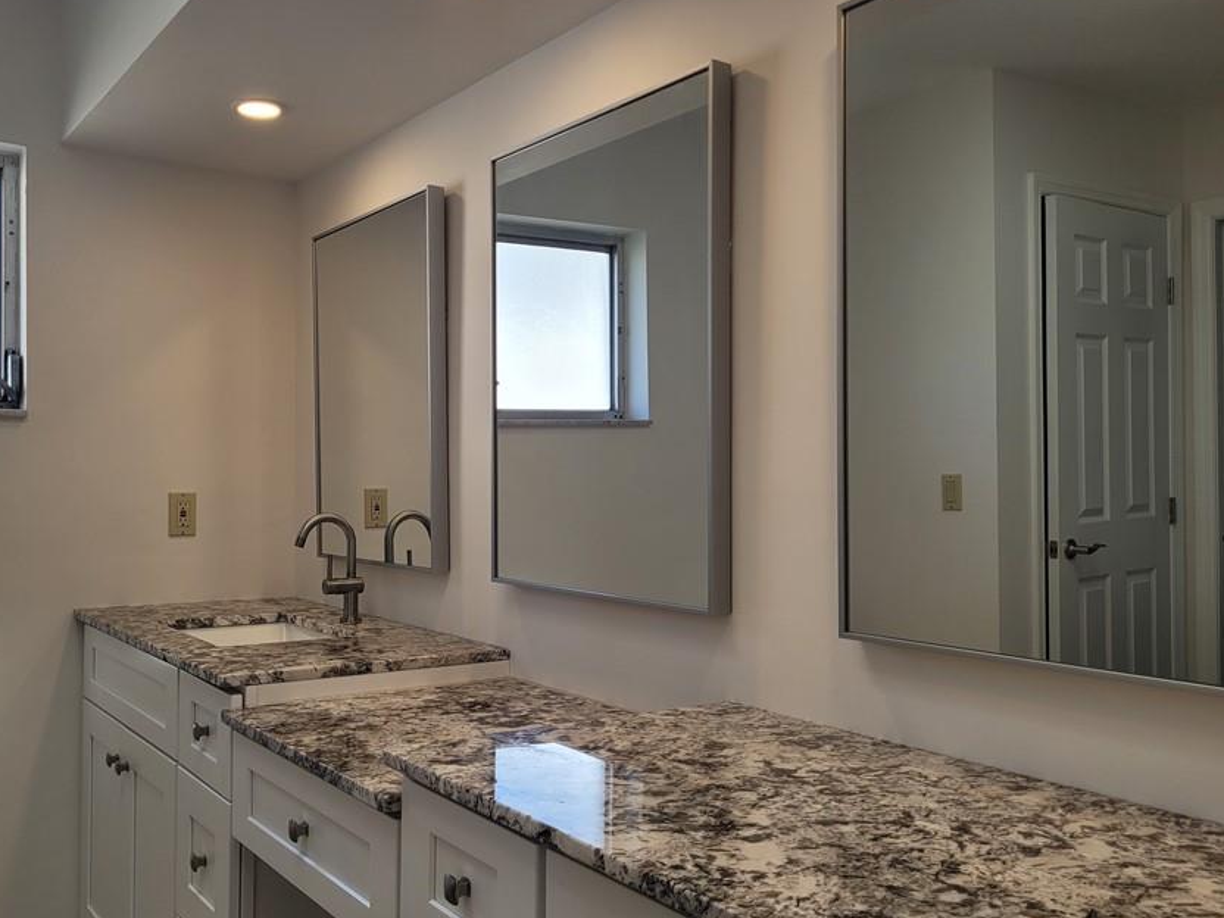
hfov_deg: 56.4
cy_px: 497
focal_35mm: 32
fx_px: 1131
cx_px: 485
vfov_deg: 44.1
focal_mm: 5.4
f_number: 1.8
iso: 40
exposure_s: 1/316
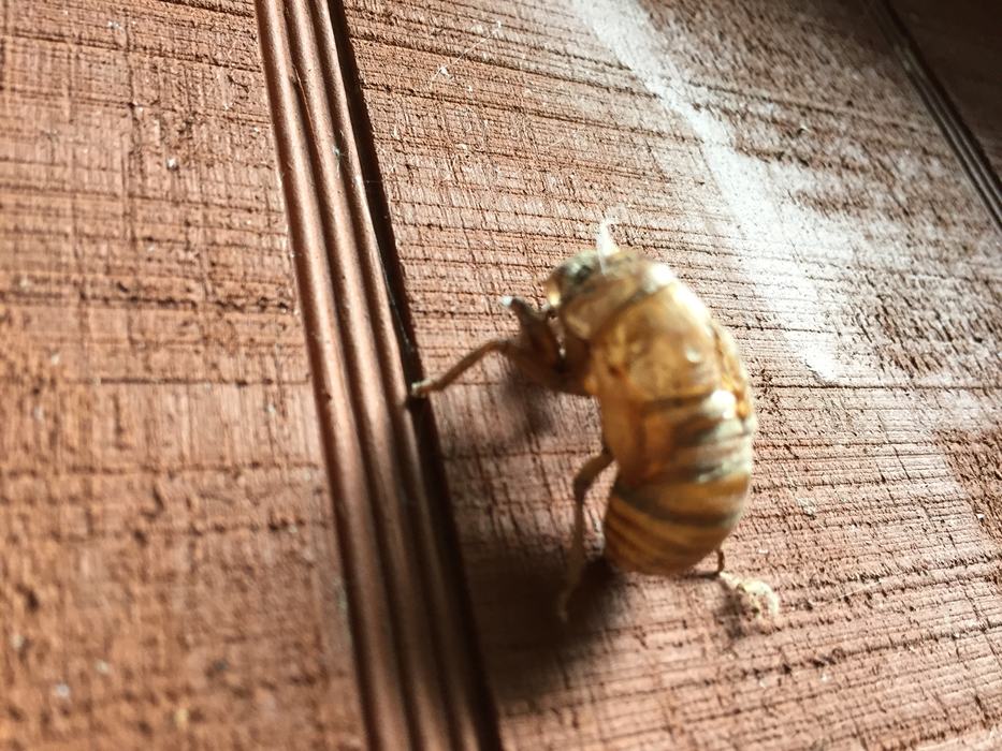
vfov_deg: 48.2
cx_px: 501
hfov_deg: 61.7
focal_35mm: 29
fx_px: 840
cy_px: 376
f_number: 2.2
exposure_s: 1/30
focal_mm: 4.15
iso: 50
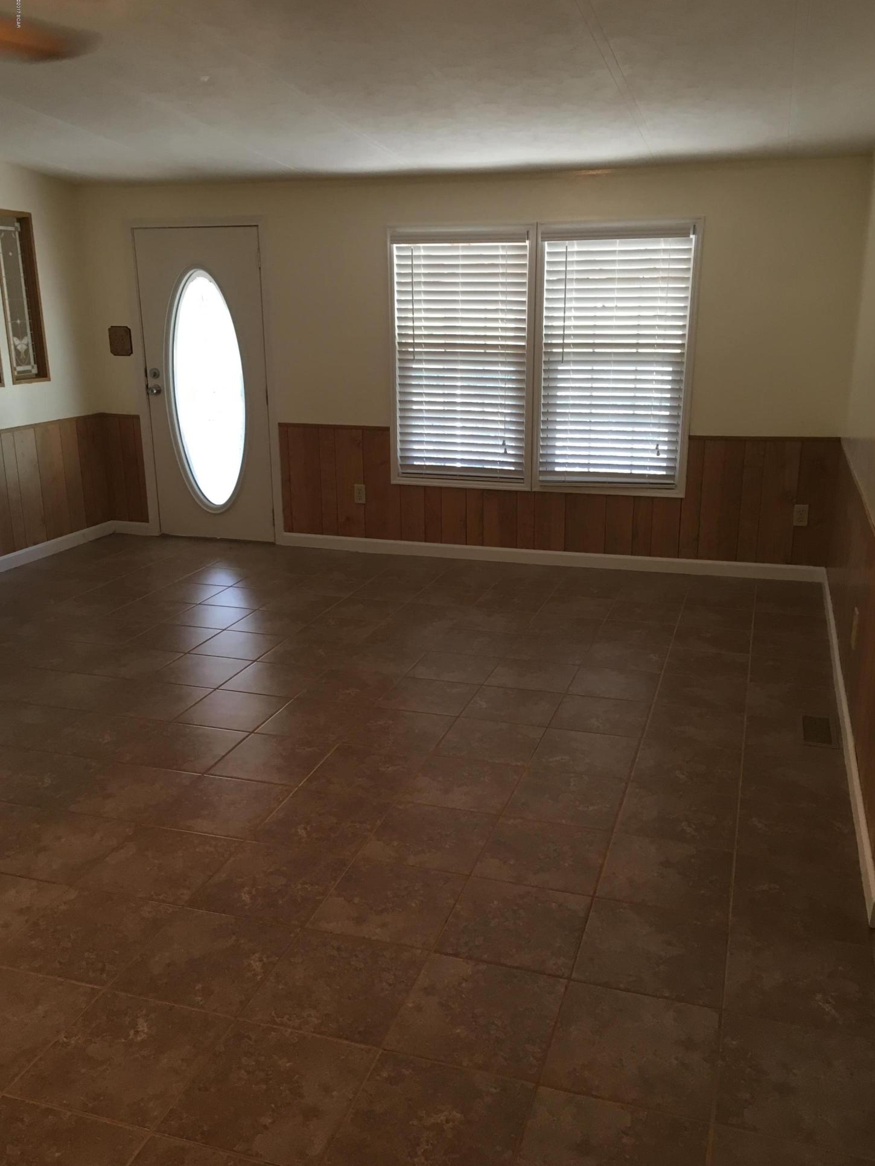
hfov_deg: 46.8
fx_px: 1011
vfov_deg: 60.0
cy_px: 600
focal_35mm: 30
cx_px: 443
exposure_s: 1/30
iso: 64
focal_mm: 4.15
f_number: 2.2
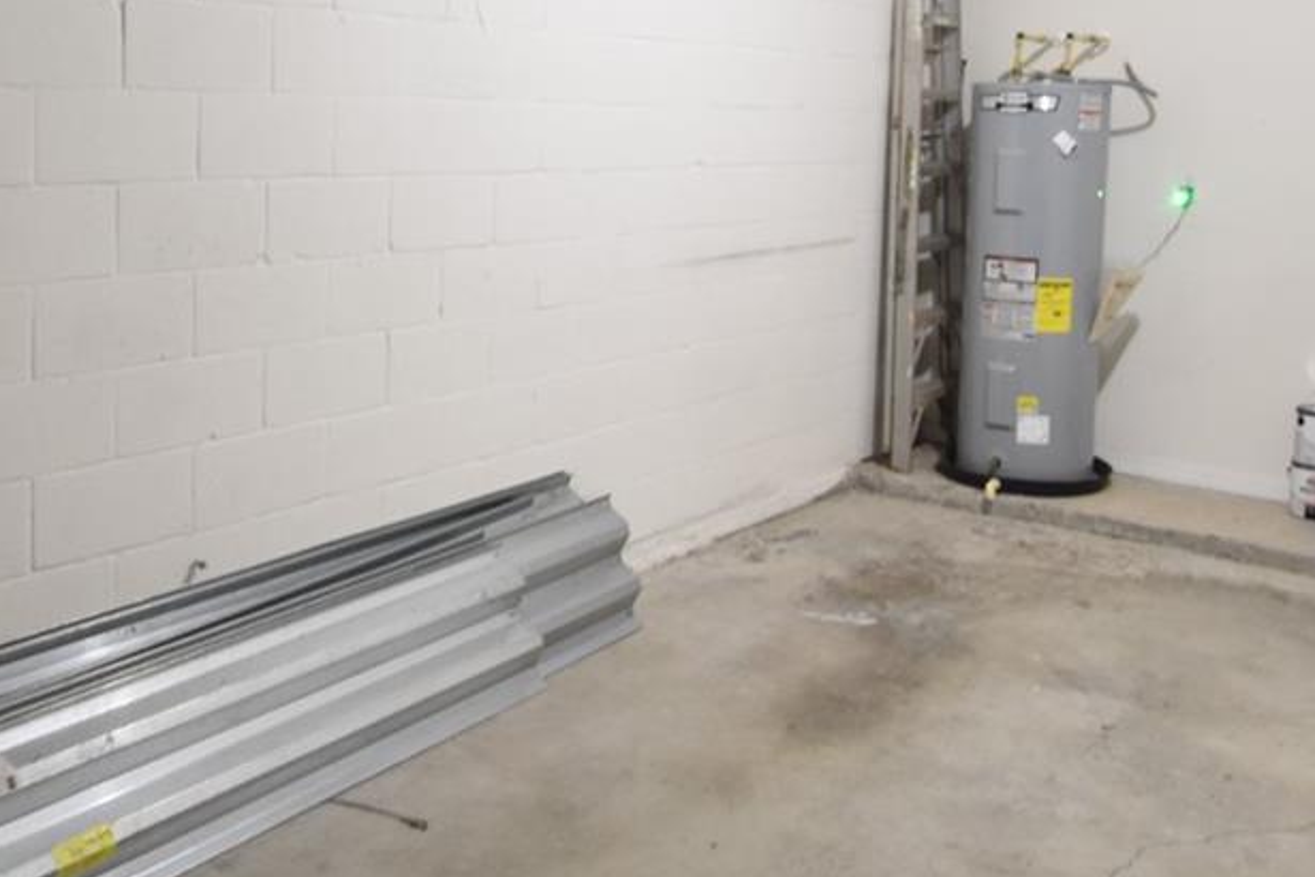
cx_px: 599
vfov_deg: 33.5
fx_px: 1424
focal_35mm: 39
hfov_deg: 49.5
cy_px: 210
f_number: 3.5
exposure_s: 1/8
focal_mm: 10
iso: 800
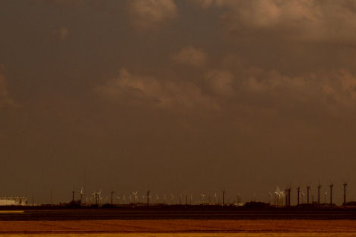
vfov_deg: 8.9
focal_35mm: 154
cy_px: 57
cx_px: 267
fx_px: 1521
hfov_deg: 13.3
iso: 400
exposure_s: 1/2000
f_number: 9.5
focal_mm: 60
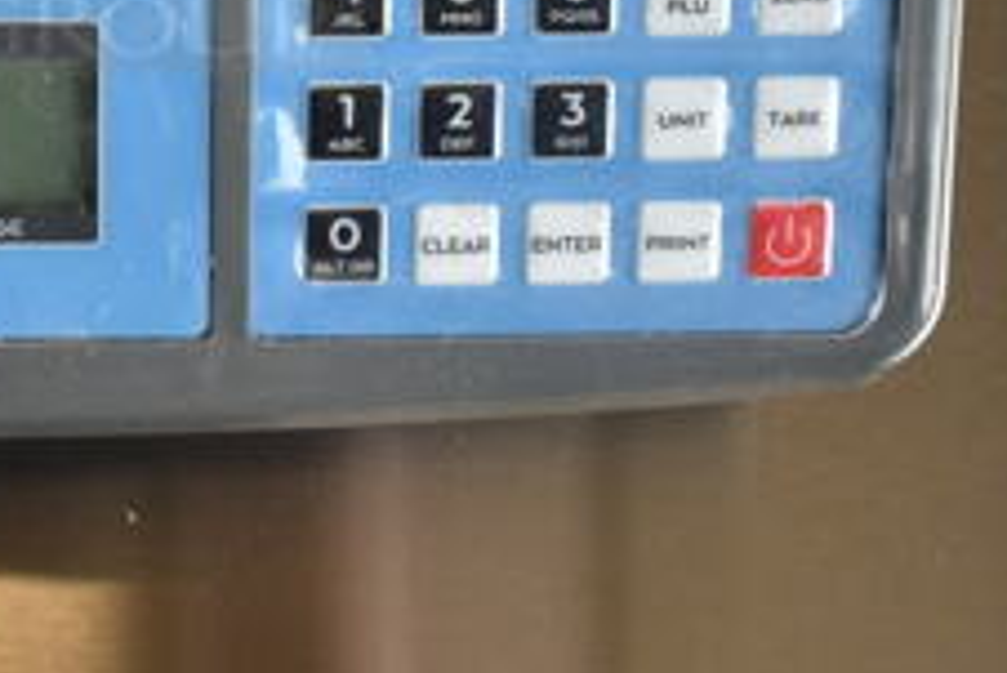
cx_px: -129
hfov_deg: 21.5
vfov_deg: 14.8
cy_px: -160
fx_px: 2491
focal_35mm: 89
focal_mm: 22
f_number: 3.8
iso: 250
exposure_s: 1/125
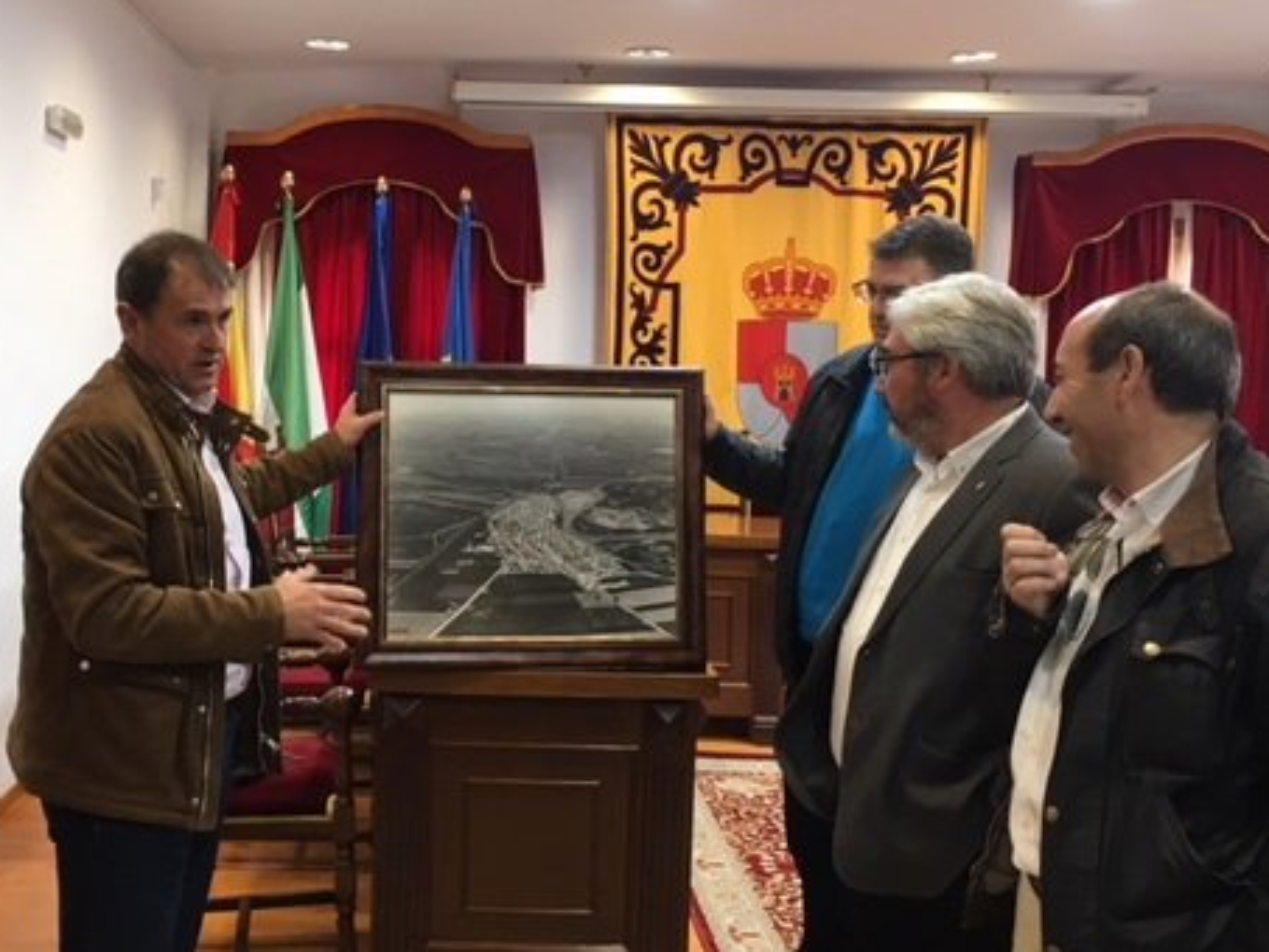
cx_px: 473
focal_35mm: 41
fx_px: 1503
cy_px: 440
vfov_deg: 35.1
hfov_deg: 45.4
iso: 80
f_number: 2.2
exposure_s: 1/33
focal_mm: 4.15
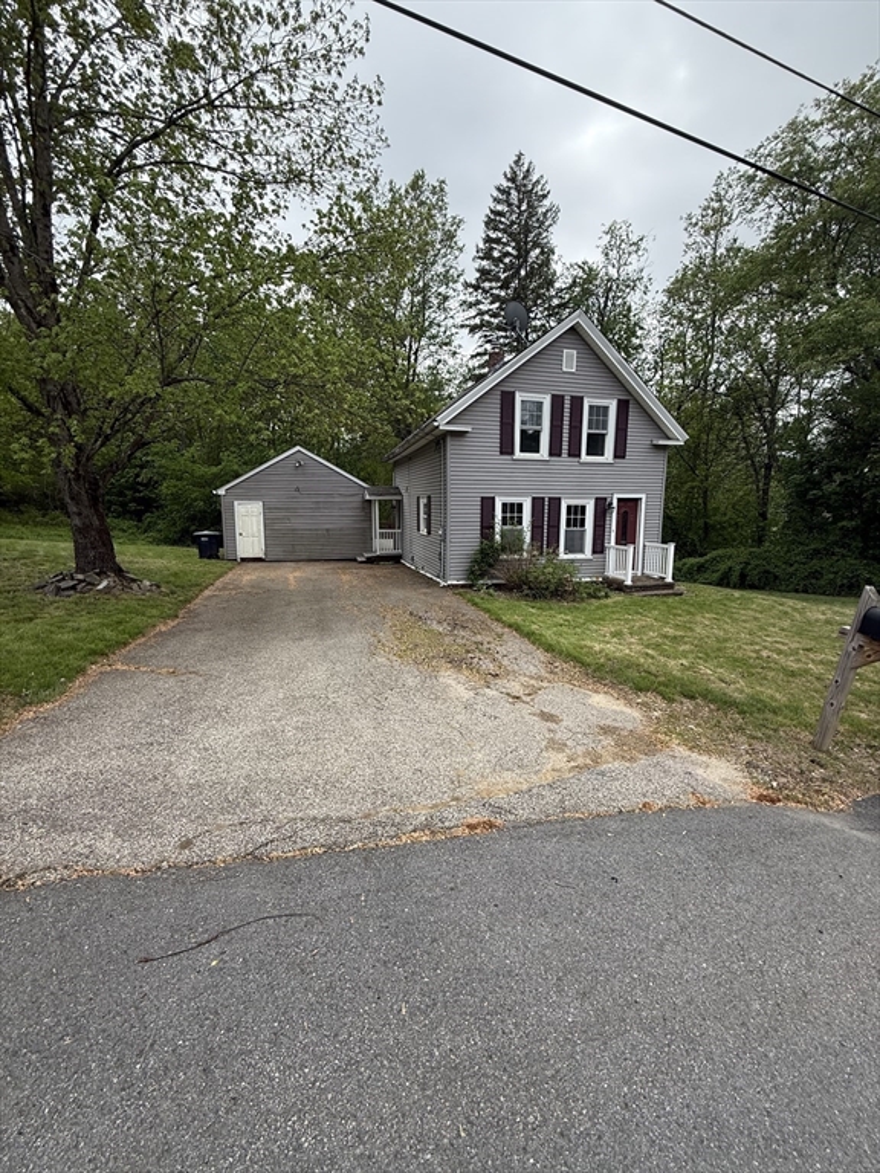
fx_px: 475
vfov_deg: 102.1
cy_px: 586
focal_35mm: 14
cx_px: 440
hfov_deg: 85.7
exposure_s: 1/579
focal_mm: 2.22
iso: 50
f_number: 2.2
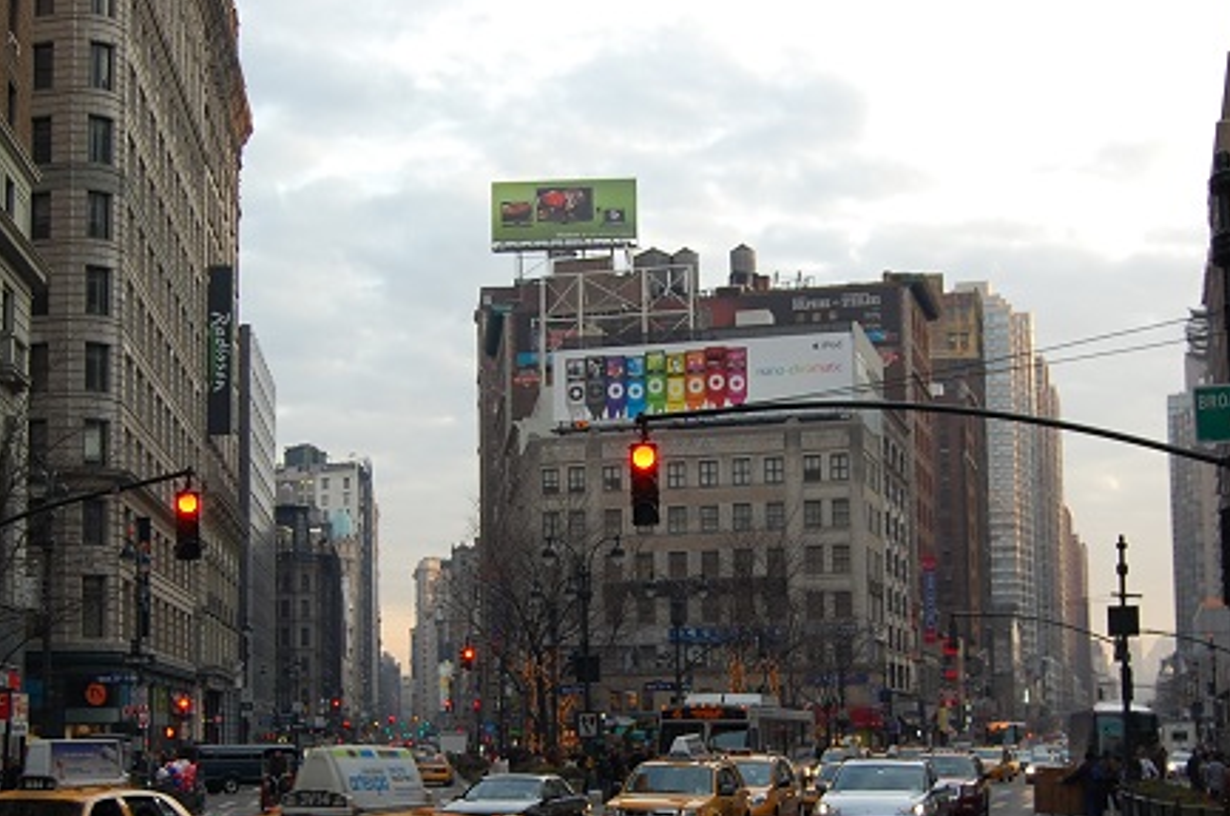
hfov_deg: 36.9
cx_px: 611
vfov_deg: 24.8
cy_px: 553
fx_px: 1842
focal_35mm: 54
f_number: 5
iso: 200
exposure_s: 1/100
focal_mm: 26
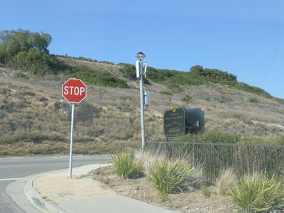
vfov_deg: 32.9
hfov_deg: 42.9
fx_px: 361
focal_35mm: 44
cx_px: 142
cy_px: 106
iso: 100
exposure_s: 1/500
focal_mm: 7.9
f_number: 4.1
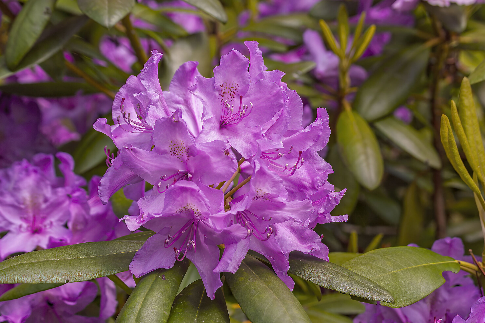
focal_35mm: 82
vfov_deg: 16.5
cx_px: 242
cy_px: 162
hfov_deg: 24.6
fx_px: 1111
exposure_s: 1/200
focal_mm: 55
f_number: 8
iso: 200
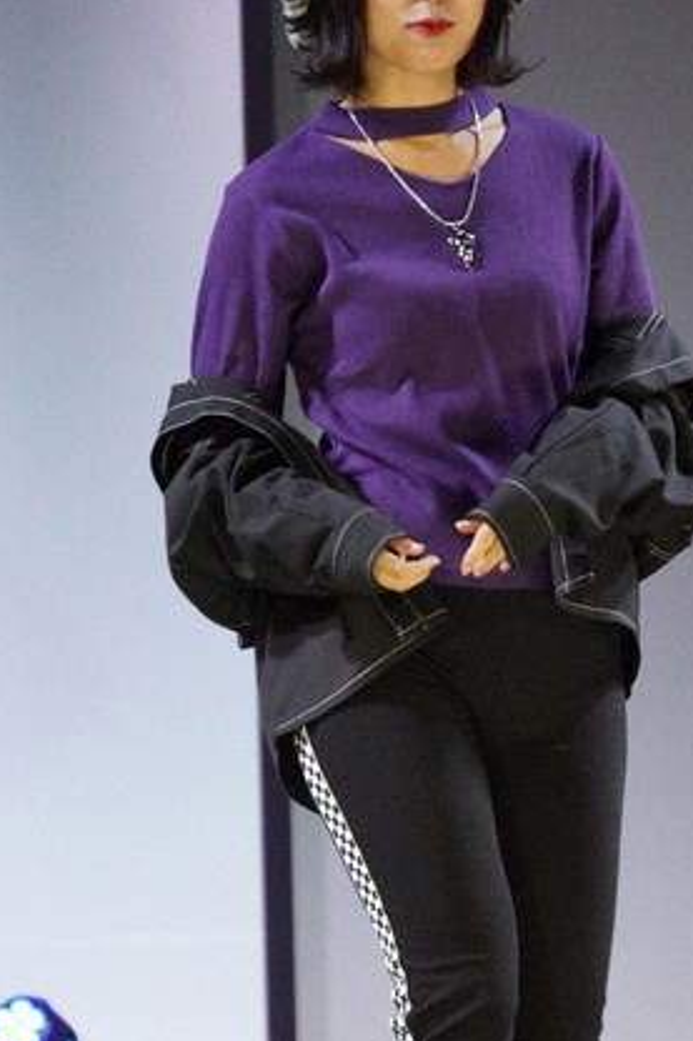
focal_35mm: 417
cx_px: 557
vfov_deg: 4.9
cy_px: 586
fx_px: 12050
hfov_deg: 3.3
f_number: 6.3
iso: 6400
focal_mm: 170
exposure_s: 1/320
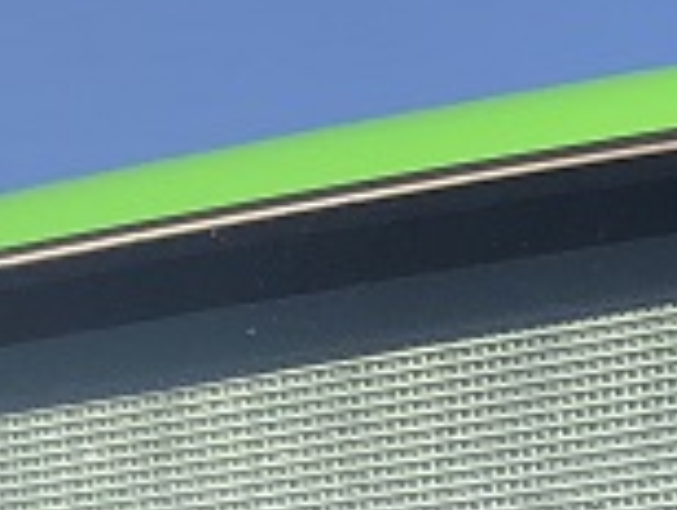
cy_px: 1561
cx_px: 703
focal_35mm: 186
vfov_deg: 7.1
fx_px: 3643
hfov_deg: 10.5
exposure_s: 1/1453
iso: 20
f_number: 1.8
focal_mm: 4
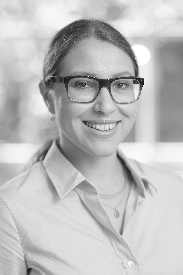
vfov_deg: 23.9
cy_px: 138
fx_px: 649
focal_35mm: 85
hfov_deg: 16.1
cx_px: 92
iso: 100
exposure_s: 1/200
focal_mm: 85
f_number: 2
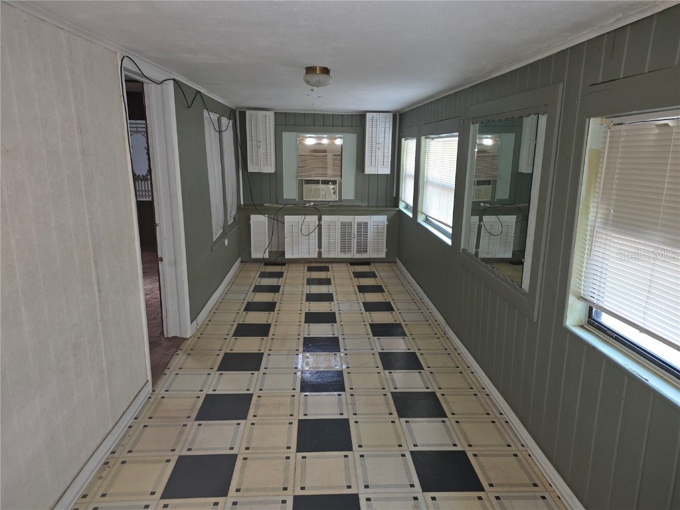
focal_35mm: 23
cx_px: 340
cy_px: 255
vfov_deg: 58.9
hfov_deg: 73.9
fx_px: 452
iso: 160
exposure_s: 1/17.2
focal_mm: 6.25
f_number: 1.7
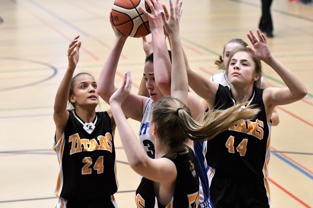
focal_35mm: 105
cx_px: 156
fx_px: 913
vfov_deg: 13.0
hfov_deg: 19.5
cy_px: 104
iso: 8000
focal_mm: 70
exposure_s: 1/800
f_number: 2.8
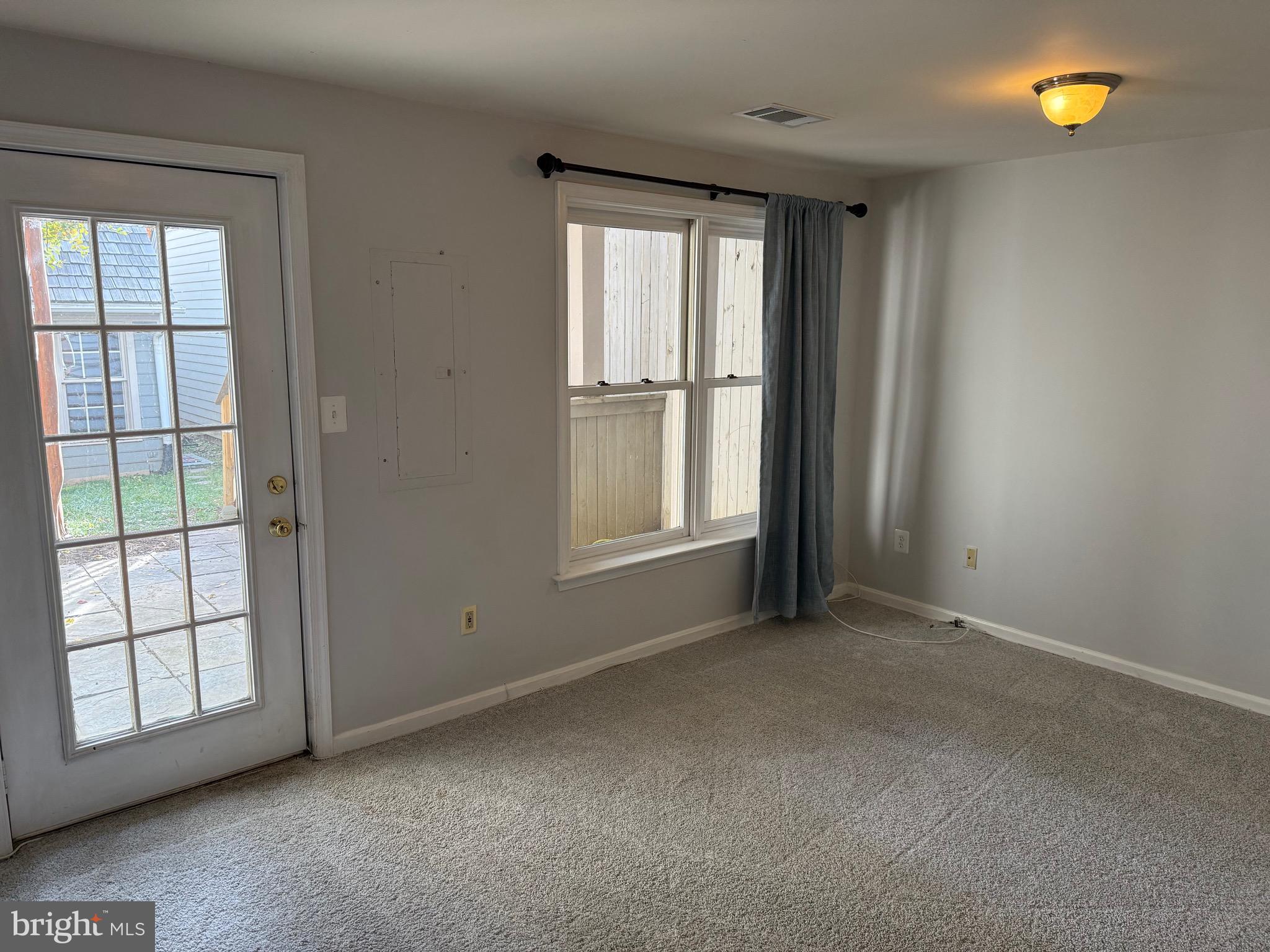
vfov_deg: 56.8
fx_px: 881
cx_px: 635
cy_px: 476
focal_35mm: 24
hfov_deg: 71.6
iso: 160
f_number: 1.78
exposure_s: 1/128
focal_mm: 6.76
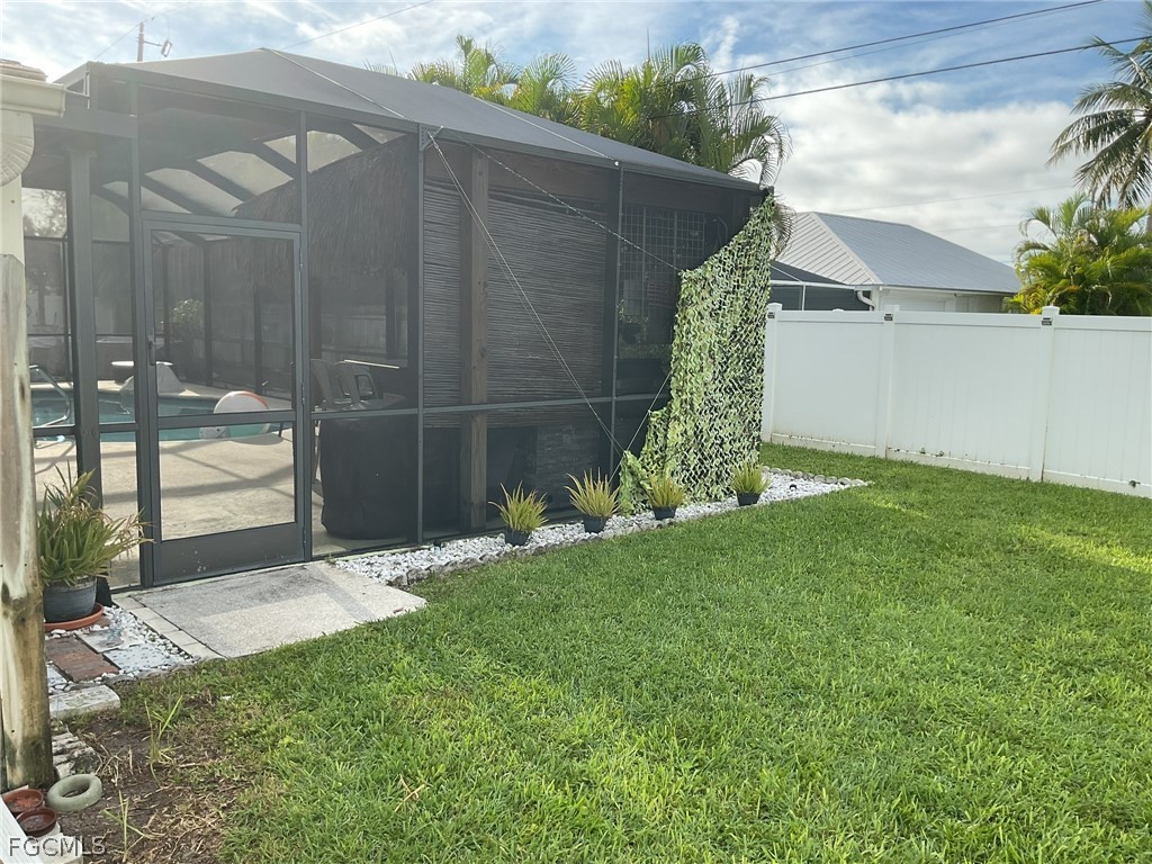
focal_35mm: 29
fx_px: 965
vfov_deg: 48.2
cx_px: 576
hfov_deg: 61.7
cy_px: 432
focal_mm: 3
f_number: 1.8
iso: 16
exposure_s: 1/962
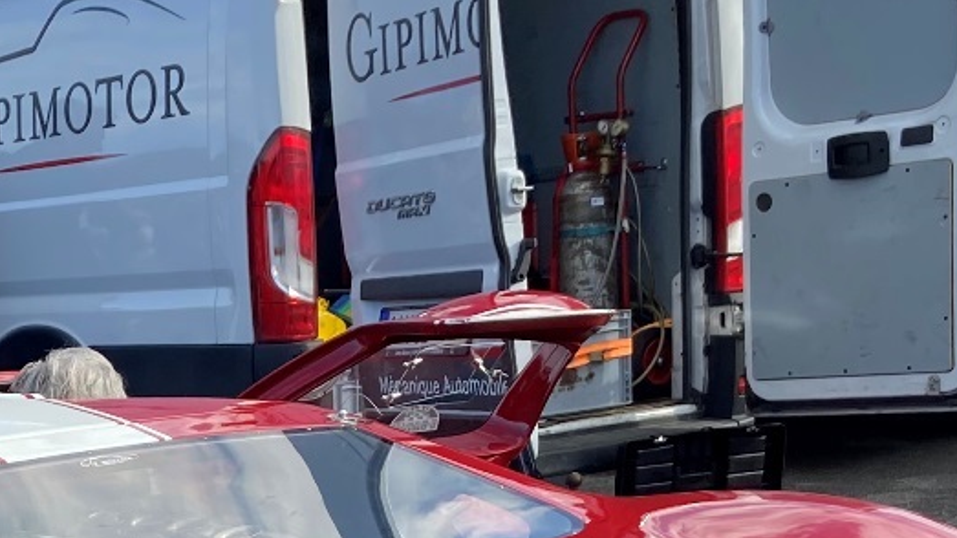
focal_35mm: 65
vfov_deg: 16.9
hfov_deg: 31.6
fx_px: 1649
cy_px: 791
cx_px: 201
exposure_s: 1/647
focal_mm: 4.25
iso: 32
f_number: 1.8
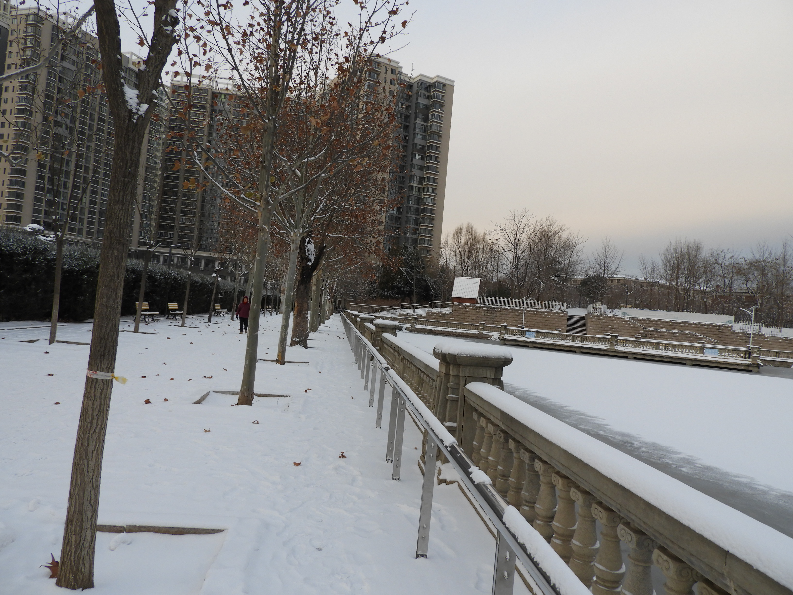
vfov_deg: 56.8
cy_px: 298
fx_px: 550
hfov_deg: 71.6
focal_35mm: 24
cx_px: 396
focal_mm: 4.3
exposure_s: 1/160
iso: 100
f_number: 3.3
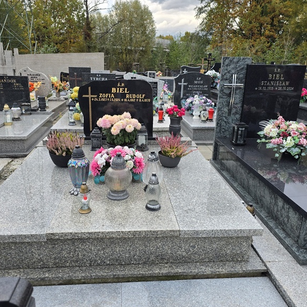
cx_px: 147
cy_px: 151
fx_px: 281
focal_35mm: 28
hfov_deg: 57.3
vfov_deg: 57.3
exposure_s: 1/180
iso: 50
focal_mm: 6.3
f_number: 1.7
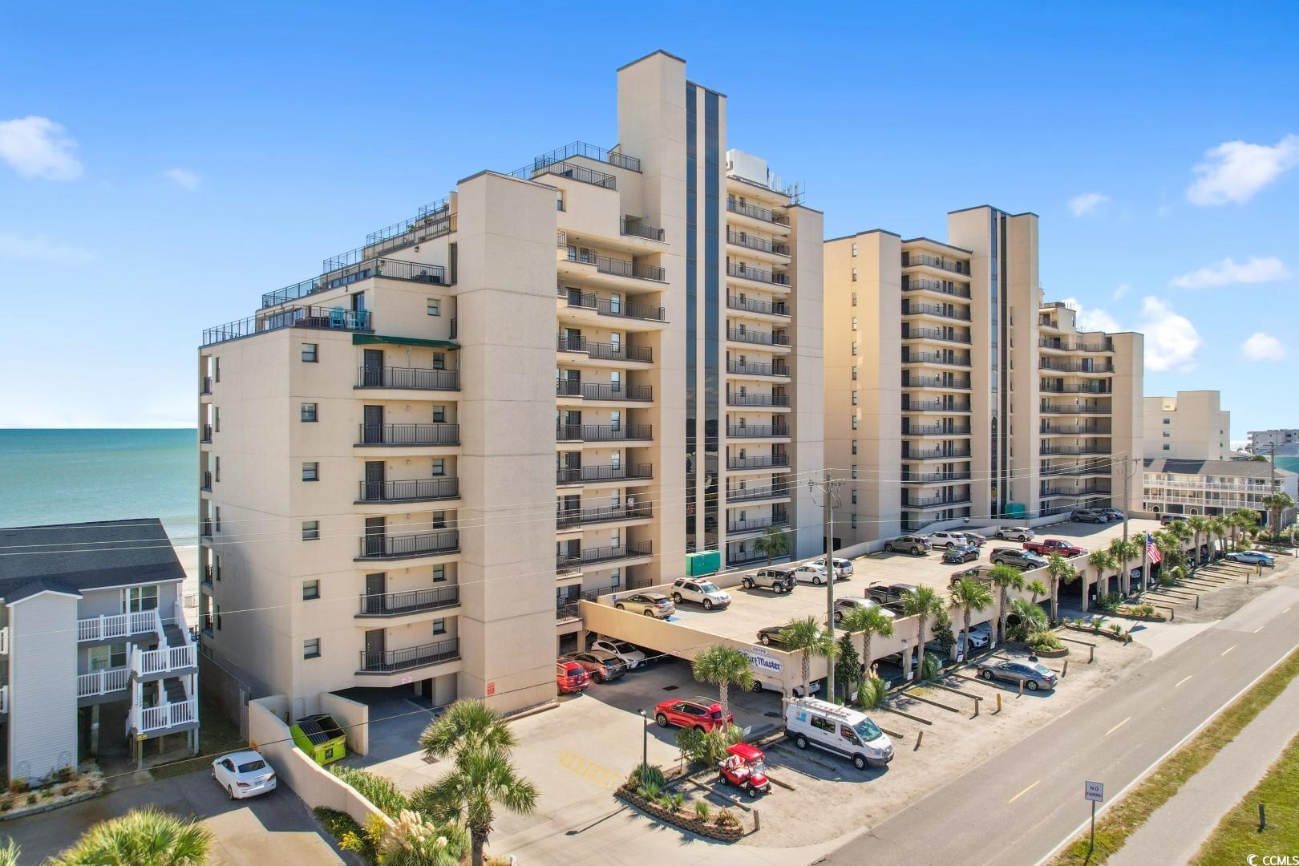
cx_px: 650
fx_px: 794
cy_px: 433
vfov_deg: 57.2
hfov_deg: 78.6
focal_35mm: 22
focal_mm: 8.38
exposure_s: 1/100
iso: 120
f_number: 2.8
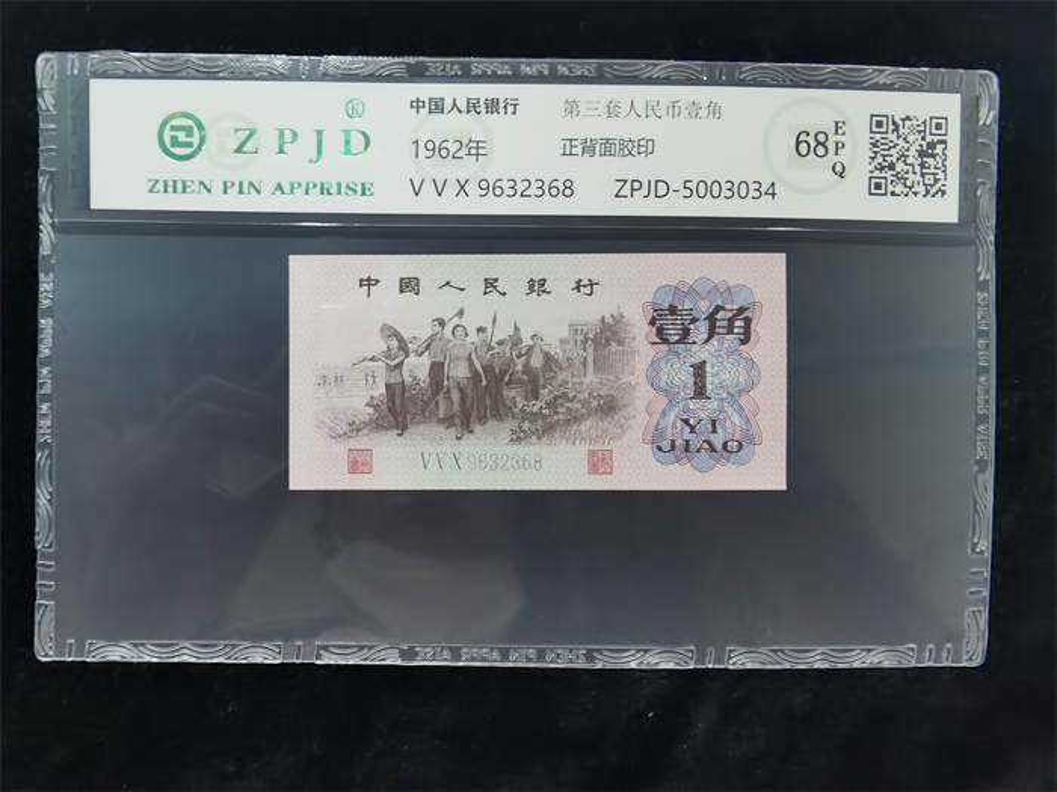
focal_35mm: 27
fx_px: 824
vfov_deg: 51.4
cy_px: 396
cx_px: 528
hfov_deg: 65.3
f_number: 2.2
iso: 500
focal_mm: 2.26
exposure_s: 1/24
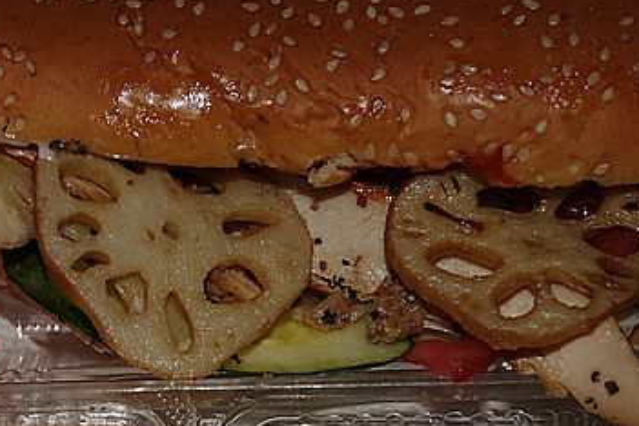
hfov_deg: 20.6
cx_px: 124
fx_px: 1739
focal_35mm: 98
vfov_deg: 13.8
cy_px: 376
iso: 100
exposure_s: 1/50
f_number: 2.8
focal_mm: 15.78
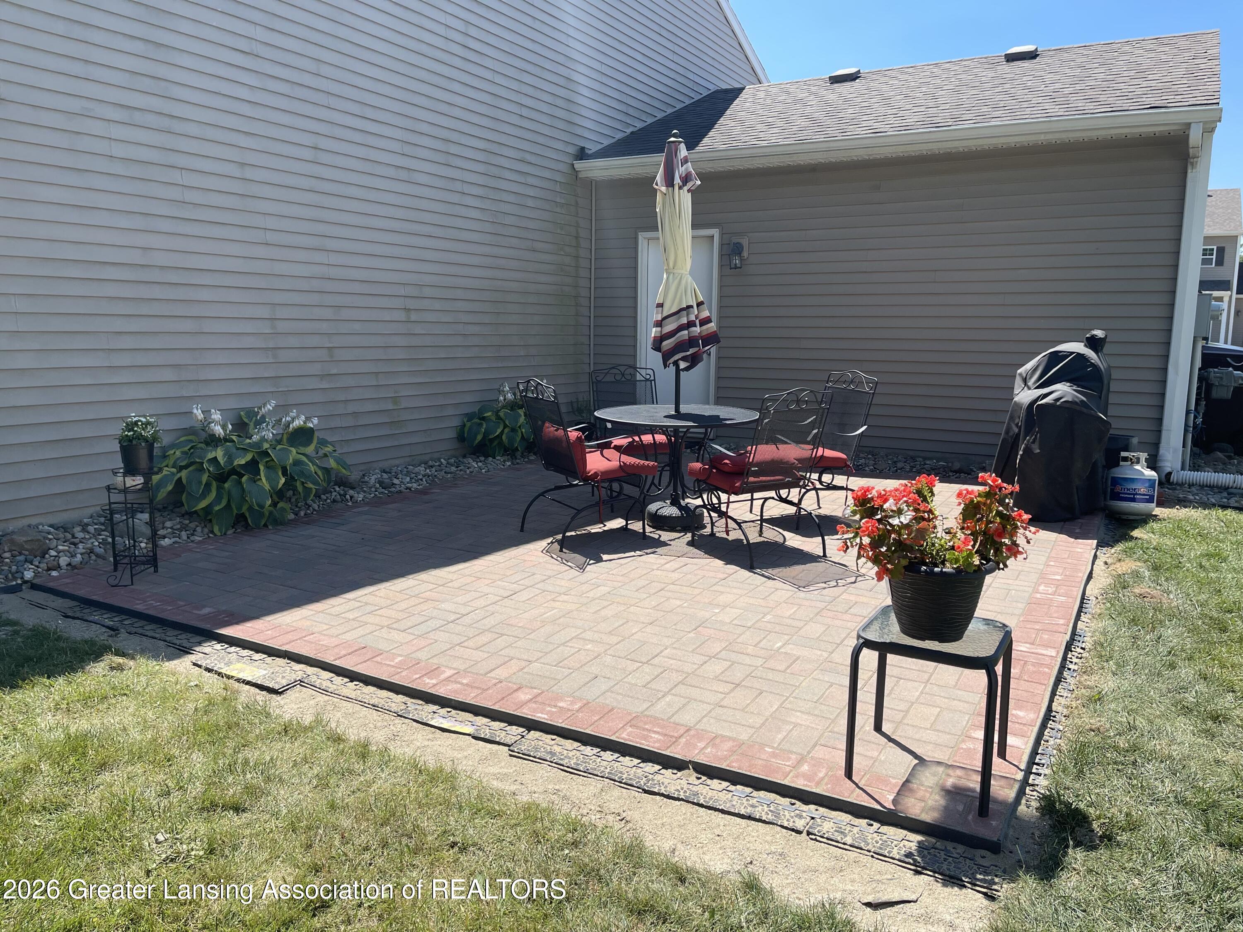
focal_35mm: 26
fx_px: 934
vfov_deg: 53.1
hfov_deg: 67.3
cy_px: 466
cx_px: 622
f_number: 1.6
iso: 32
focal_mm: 5.1
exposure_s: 1/2165
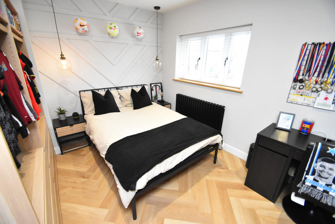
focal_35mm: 15
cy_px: 112
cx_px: 168
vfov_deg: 77.3
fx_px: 140
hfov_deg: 100.4
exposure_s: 1/125
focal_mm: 10
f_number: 3.5
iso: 2200
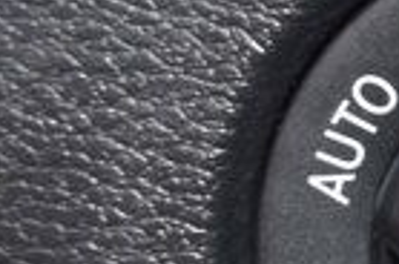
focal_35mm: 233
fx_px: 2573
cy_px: 324
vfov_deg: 5.8
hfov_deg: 7.4
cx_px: 1361
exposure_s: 1/60
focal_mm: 21
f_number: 8
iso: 100
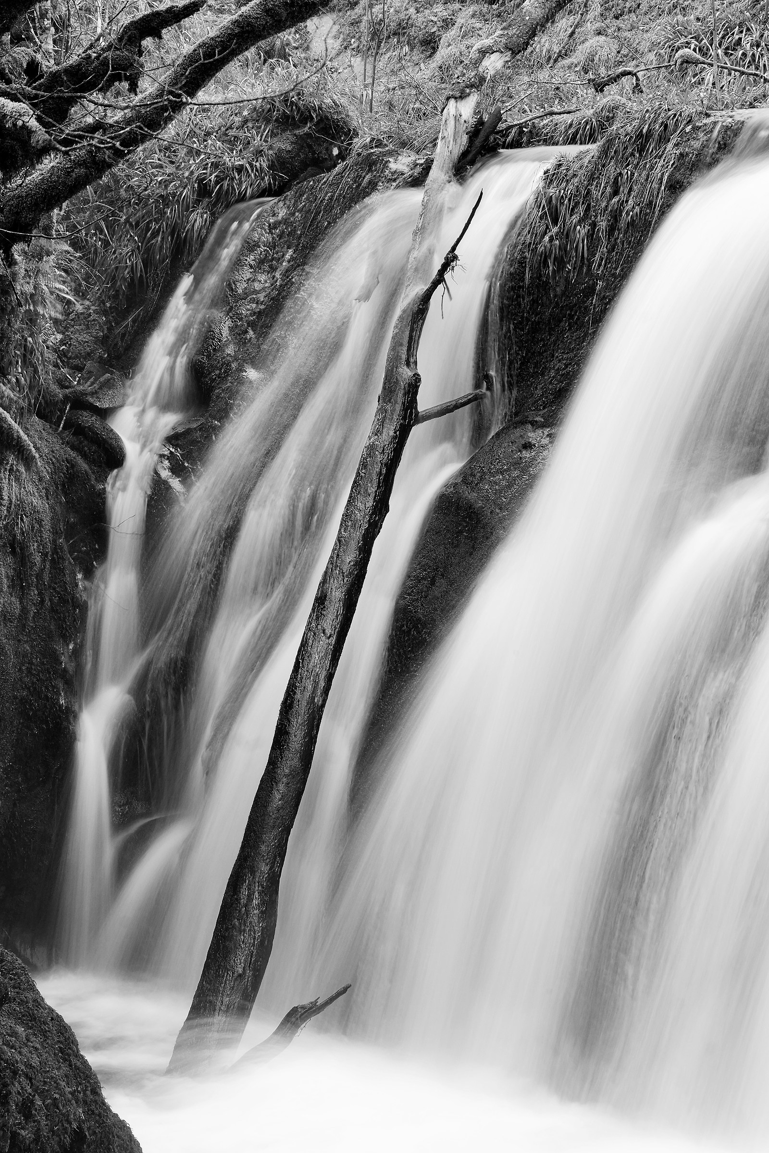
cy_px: 576
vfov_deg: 27.0
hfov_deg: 18.2
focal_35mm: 75
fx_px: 2403
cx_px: 384
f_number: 14
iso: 200
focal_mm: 50
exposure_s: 1/2
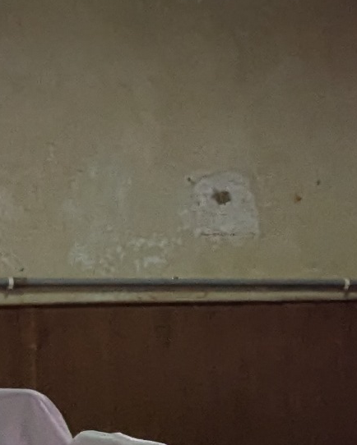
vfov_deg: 9.8
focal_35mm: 196
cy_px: 410
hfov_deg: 7.3
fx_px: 2587
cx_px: 945
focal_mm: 4.38
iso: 59
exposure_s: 1/244
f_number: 1.73
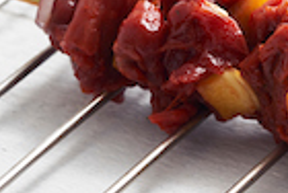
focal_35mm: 385
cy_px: -8
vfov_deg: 3.6
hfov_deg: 5.3
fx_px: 3087
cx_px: 471
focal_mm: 90
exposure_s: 1/125
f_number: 5.6
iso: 200
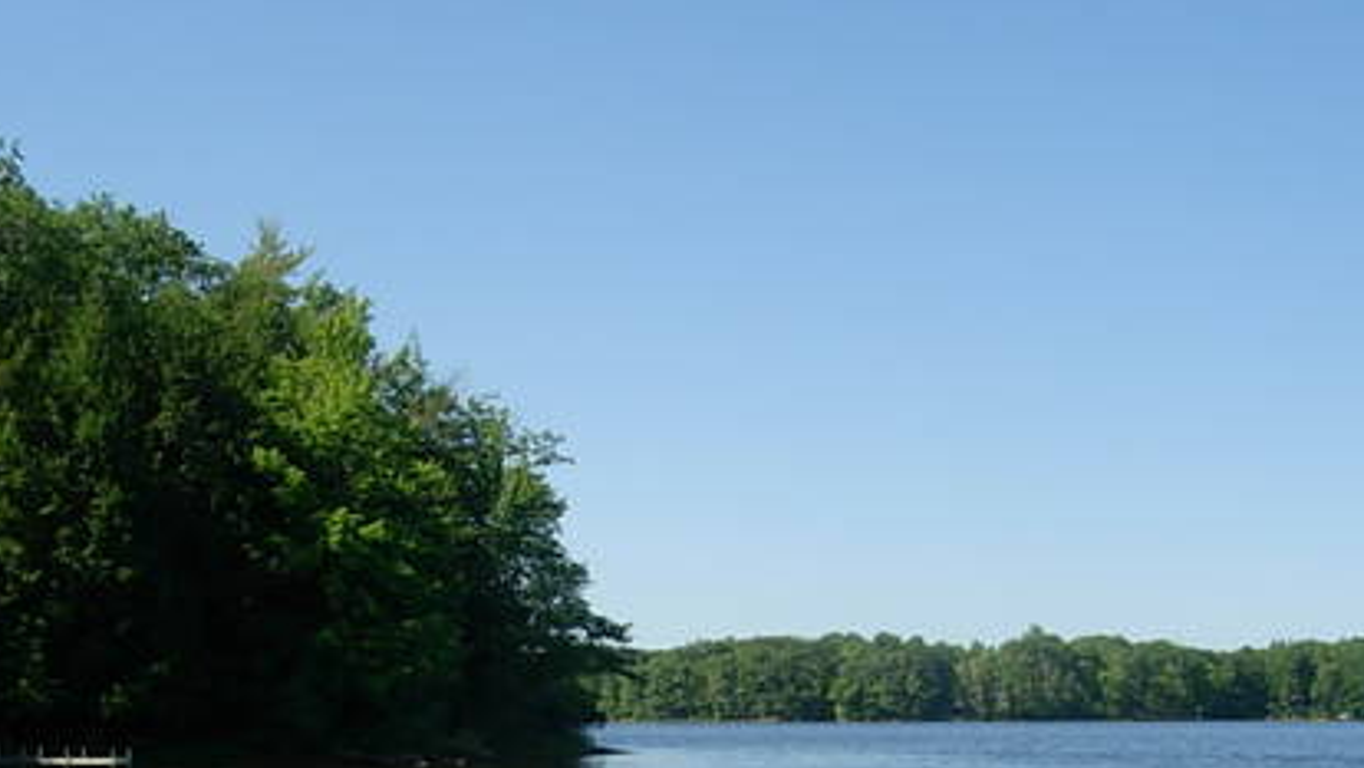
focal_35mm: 65
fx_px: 2351
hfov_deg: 32.3
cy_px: 768
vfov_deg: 18.1
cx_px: 596
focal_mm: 7.8
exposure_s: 1/527
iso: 64
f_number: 4.8
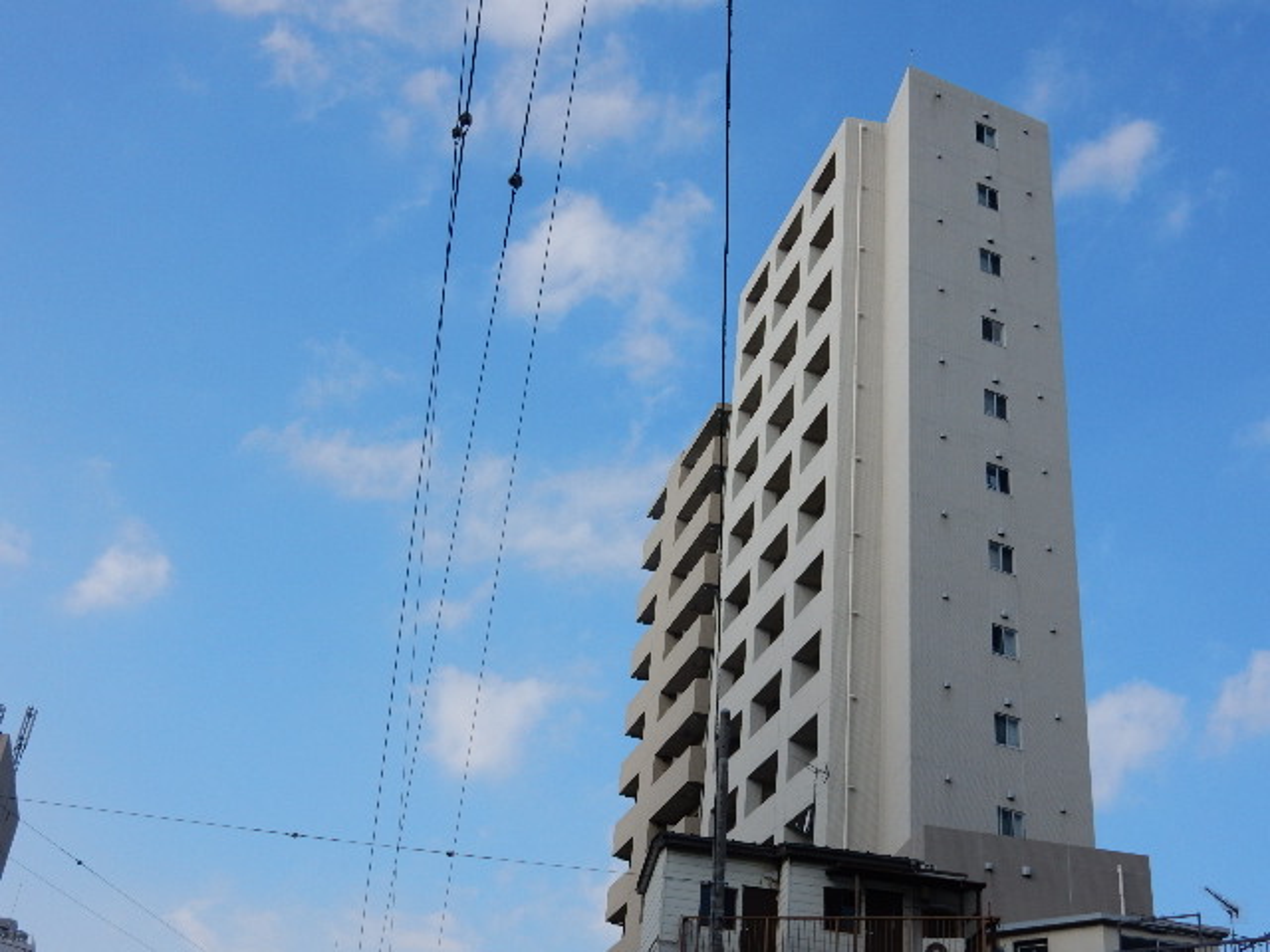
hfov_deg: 43.9
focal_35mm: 43
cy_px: 476
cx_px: 635
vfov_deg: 33.6
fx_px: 1578
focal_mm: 7.6
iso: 125
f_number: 4.2
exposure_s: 1/1000
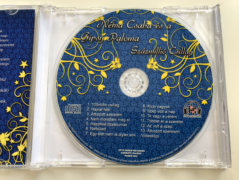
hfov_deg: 63.4
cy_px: 90
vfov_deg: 49.7
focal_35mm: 28
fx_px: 193
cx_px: 120
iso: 25
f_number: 1.8
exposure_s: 1/40
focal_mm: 3.99
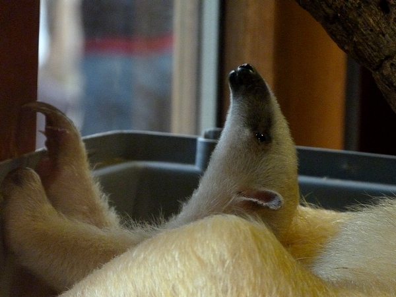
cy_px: 148
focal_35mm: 259
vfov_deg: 5.7
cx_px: 198
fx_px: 2963
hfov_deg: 7.6
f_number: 4
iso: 800
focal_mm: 46.6
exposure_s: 1/250
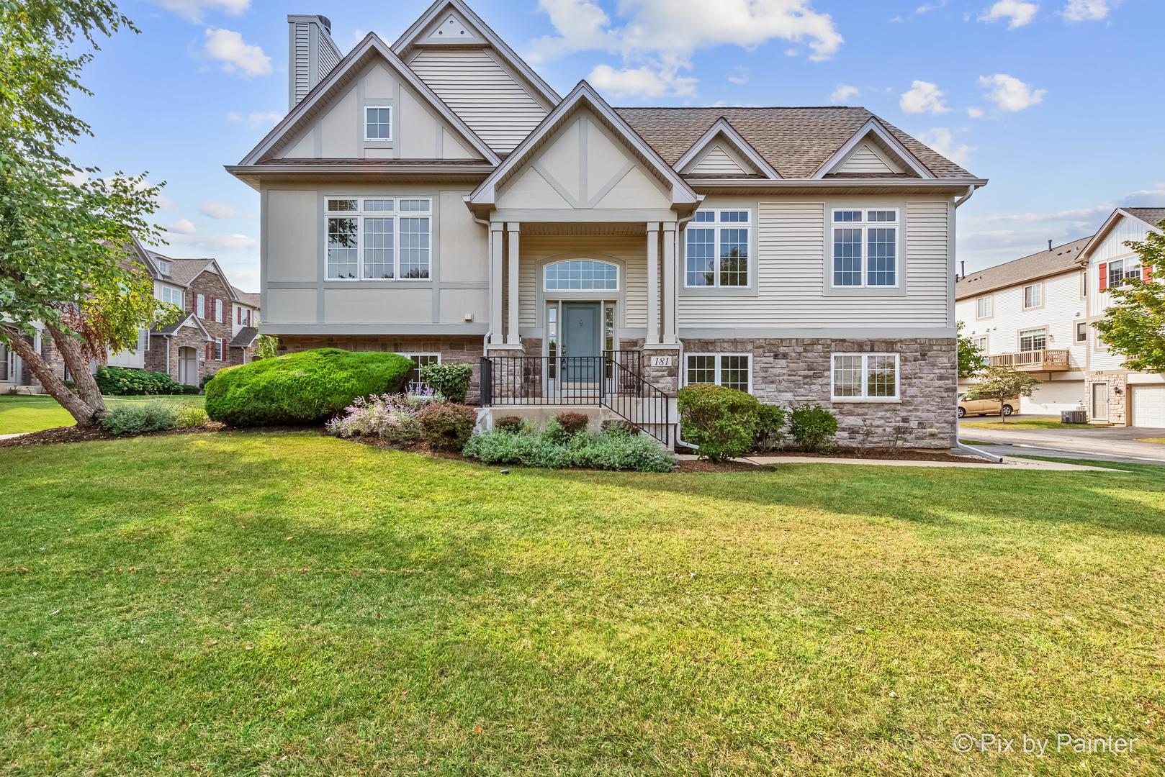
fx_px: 453
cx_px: 582
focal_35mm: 14
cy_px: 388
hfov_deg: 104.2
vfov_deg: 81.3
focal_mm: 14
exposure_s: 1/320
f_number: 10
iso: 320
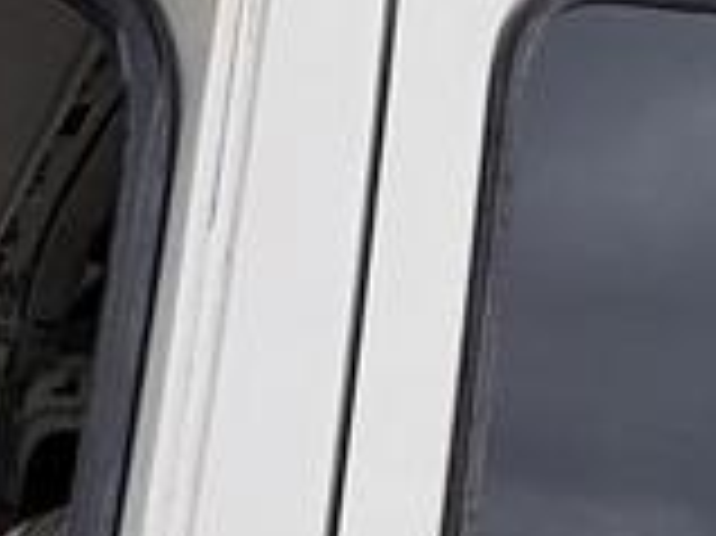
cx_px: -207
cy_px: 1144
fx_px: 1633
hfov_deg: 22.3
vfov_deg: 14.6
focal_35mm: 79
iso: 40
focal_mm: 2.22
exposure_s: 1/146
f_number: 2.2
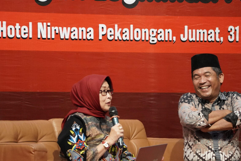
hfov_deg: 4.4
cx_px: 155
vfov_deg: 3.0
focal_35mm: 464
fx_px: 3106
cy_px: 98
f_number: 6.3
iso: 10000
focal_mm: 285
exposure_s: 1/250
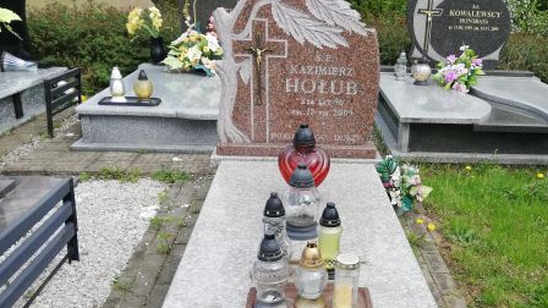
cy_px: 207
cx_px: 354
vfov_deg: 28.2
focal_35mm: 42
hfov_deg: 47.8
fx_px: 610
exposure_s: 1/496
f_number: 2.2
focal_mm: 3.81
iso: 50
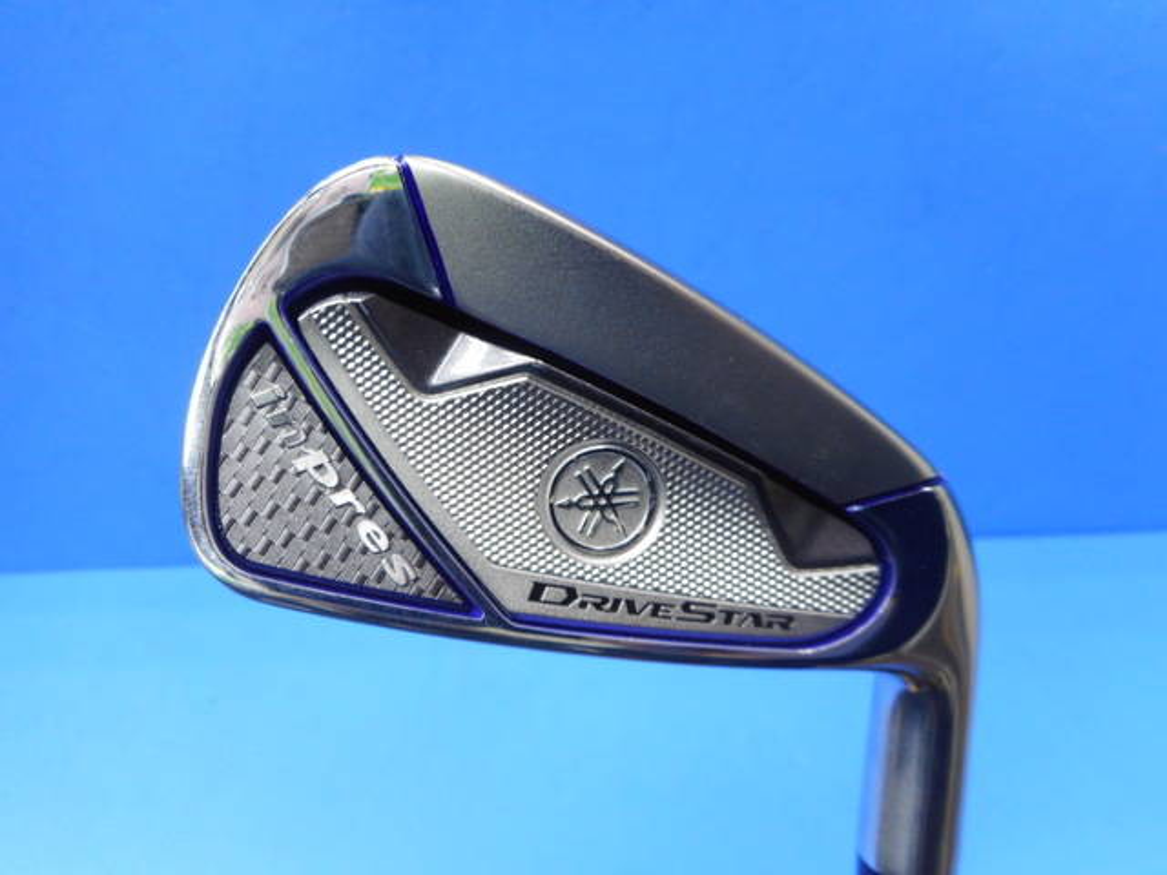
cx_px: 584
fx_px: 843
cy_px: 438
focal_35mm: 25
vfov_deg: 54.9
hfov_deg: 69.4
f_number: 3.7
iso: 160
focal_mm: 4.5
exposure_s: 1/30
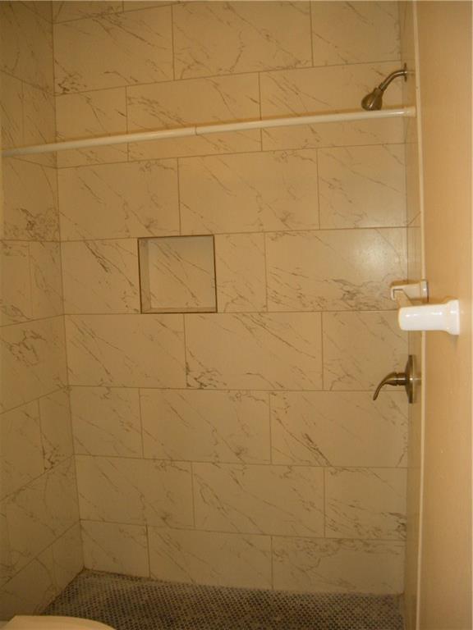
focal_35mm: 35
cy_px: 315
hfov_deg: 40.7
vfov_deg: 52.6
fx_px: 638
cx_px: 236
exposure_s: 1/54.8
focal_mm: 5.9
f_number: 3.8
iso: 200
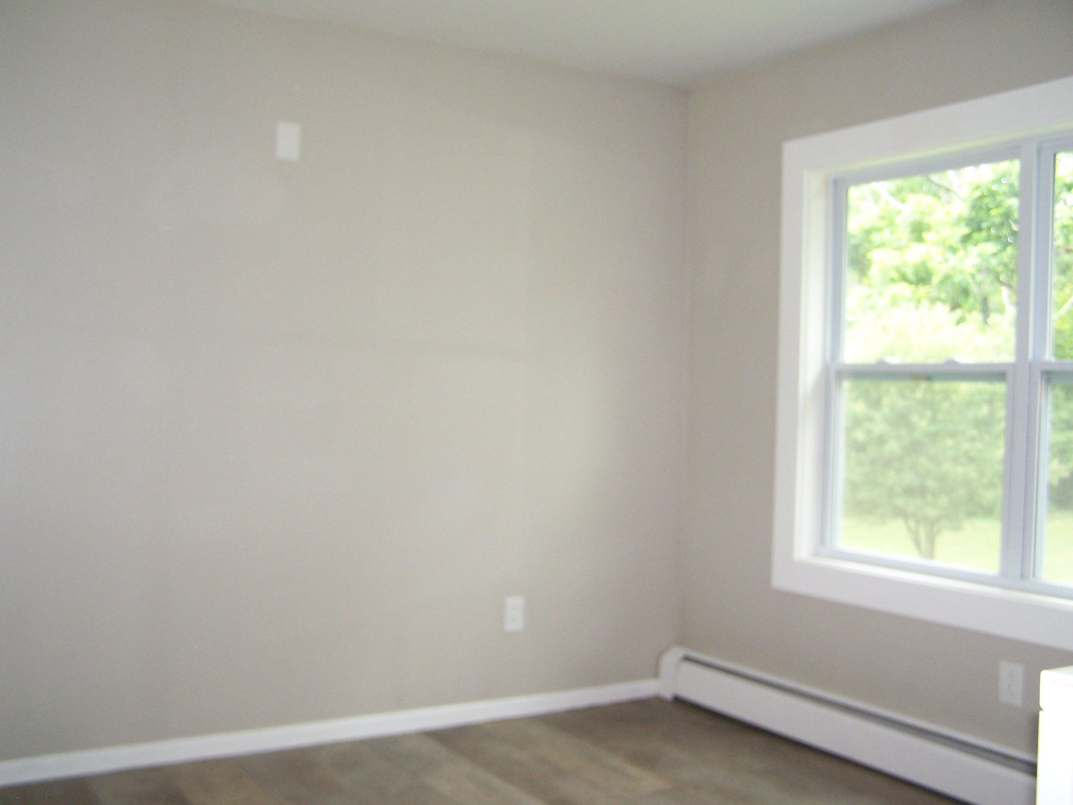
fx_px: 1178
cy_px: 402
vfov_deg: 37.7
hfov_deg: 49.0
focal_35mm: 38
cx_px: 536
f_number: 2.8
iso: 140
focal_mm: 6.3
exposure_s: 1/60
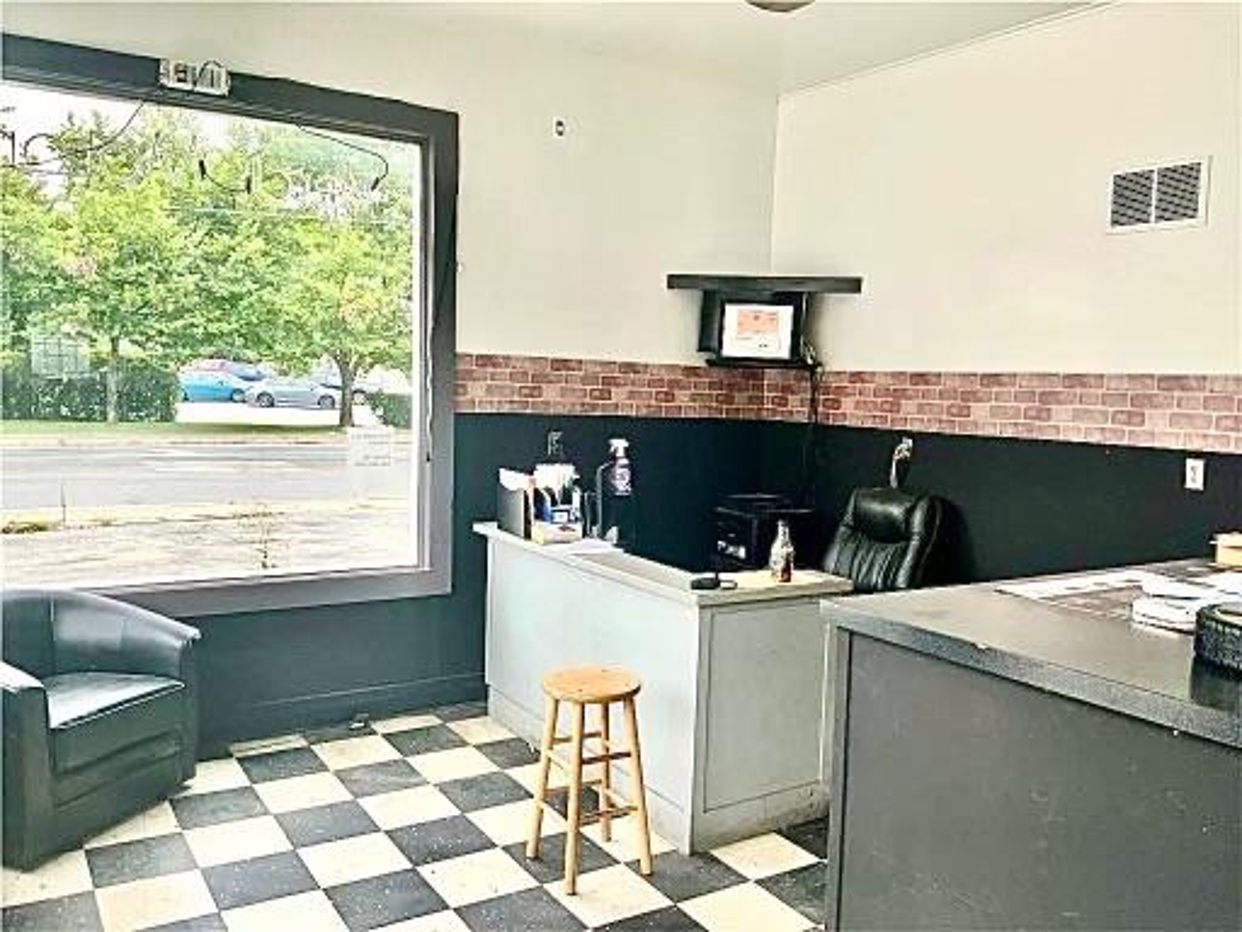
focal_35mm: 29
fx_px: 1041
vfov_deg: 48.2
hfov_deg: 61.7
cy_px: 466
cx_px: 621
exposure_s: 1/180
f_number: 1.8
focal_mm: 3
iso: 16
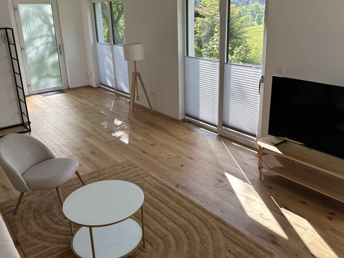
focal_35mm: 33
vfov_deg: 42.9
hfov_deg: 55.3
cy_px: 116
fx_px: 328
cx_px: 169
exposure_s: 1/367
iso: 50
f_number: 1.5
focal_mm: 5.7
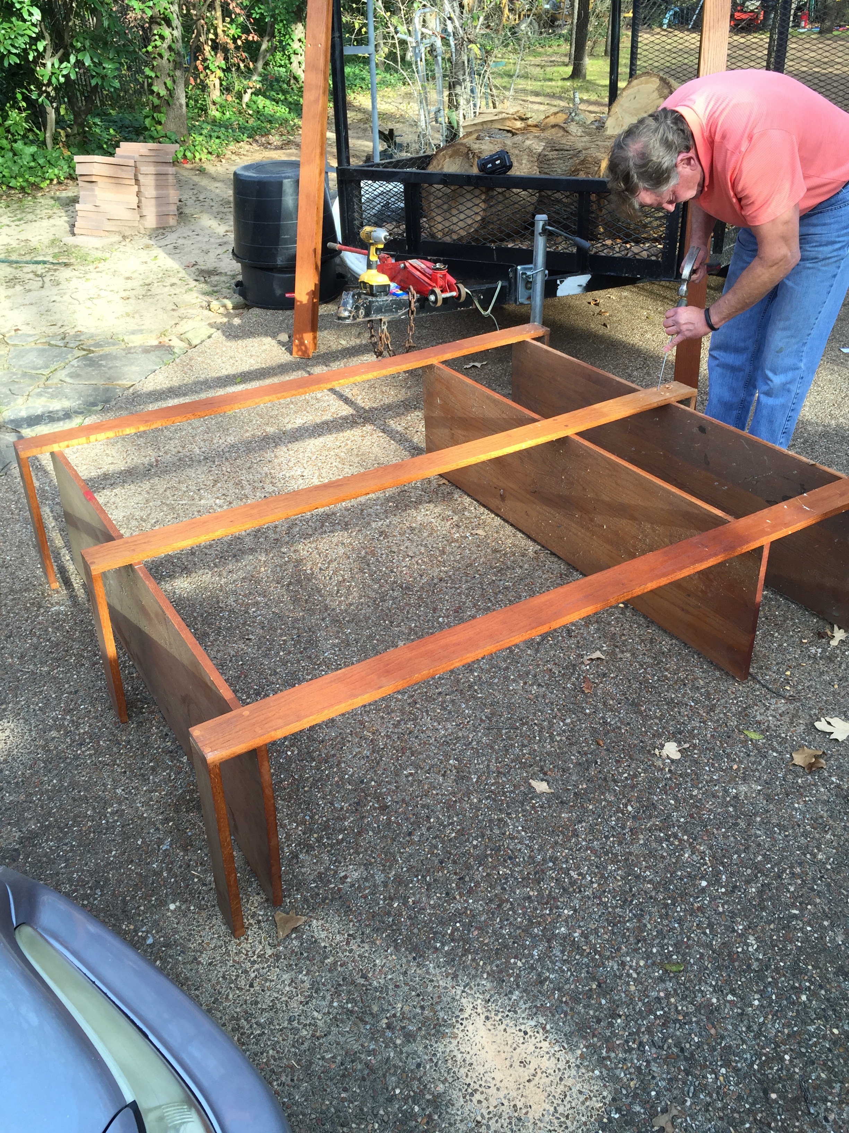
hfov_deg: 48.2
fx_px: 948
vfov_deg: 61.7
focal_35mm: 29
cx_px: 424
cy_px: 566
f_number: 2.2
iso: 32
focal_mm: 4.15
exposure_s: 1/130
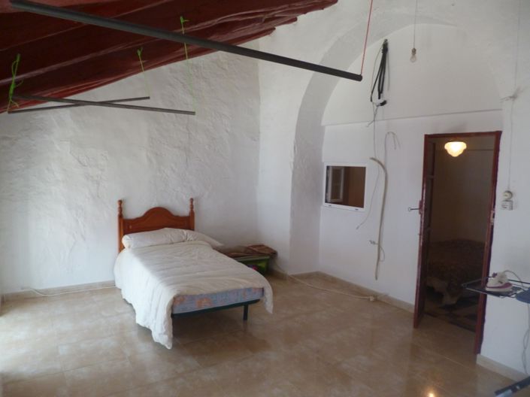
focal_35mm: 24
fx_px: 367
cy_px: 198
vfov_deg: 56.8
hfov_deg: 71.6
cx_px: 265
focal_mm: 4.3
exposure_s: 1/60
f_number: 2.5
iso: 160
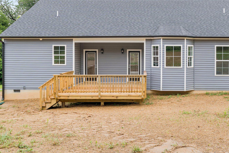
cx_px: 147
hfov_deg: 44.0
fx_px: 280
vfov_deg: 30.4
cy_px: 61
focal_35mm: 44
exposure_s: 1/80
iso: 100
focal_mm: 29
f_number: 8
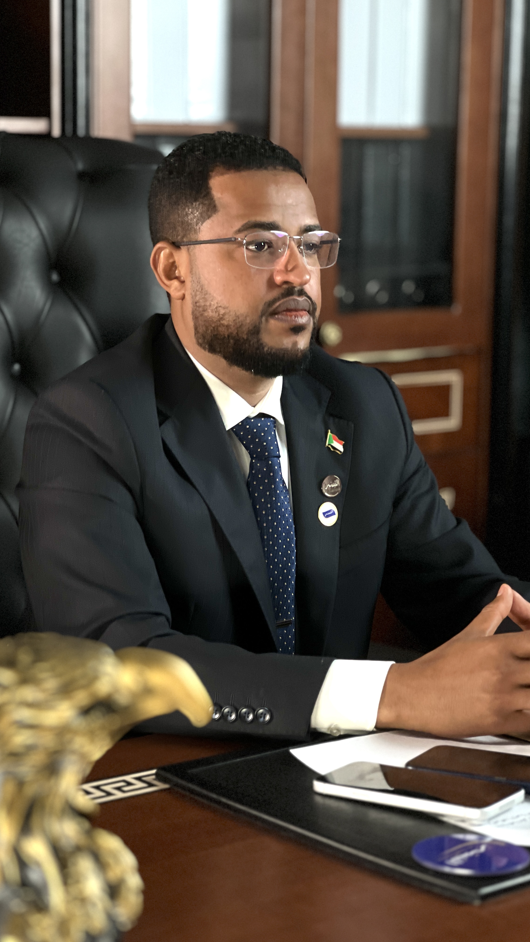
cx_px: 270
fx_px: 2099
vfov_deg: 25.3
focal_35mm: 84
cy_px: 471
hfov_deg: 14.4
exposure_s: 1/64
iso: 250
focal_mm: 9
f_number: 2.8
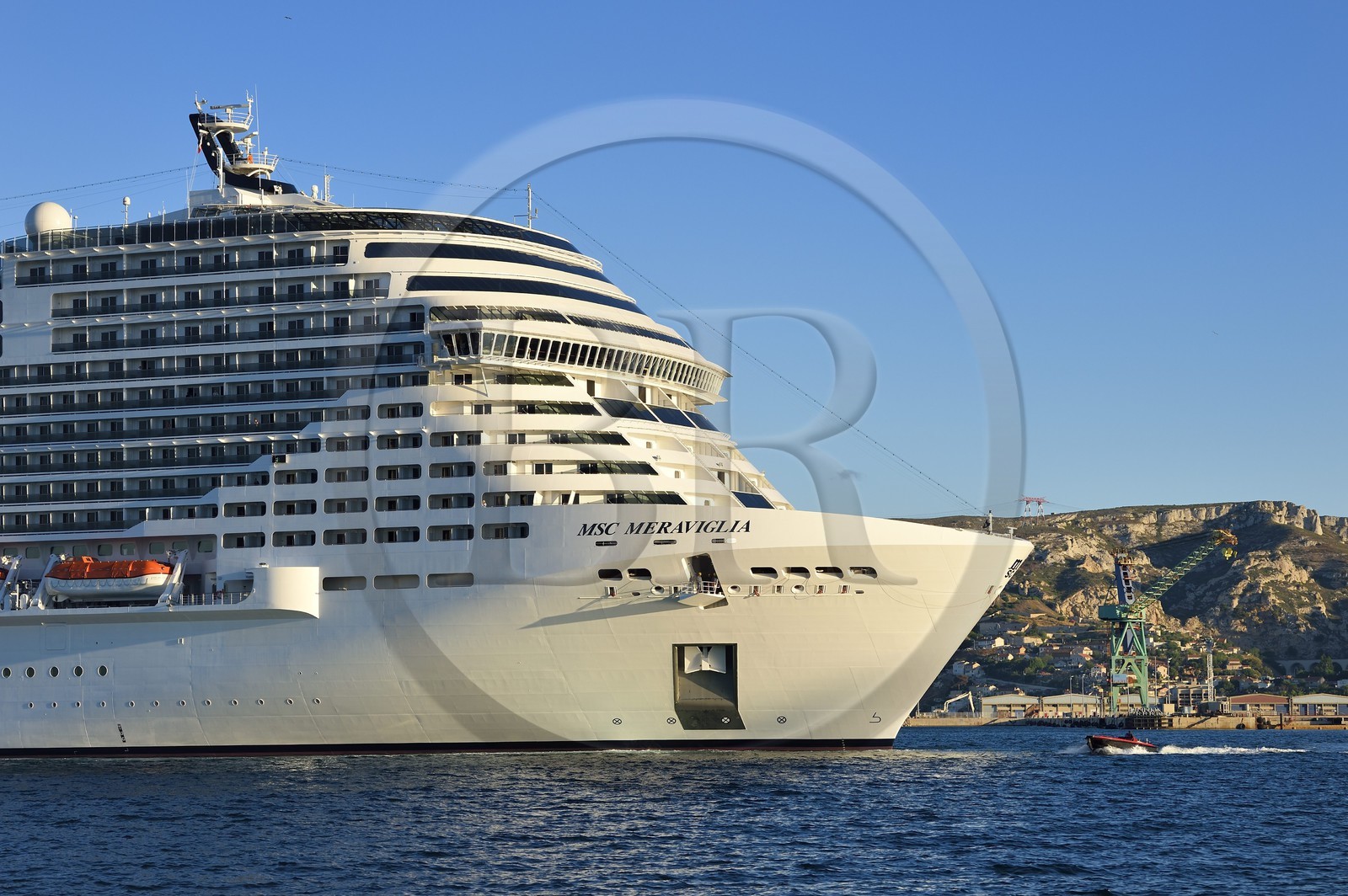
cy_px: 448
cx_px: 674
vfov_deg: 14.8
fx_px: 3442
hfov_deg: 22.2
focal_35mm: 92
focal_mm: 92
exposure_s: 1/640
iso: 200
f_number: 7.1
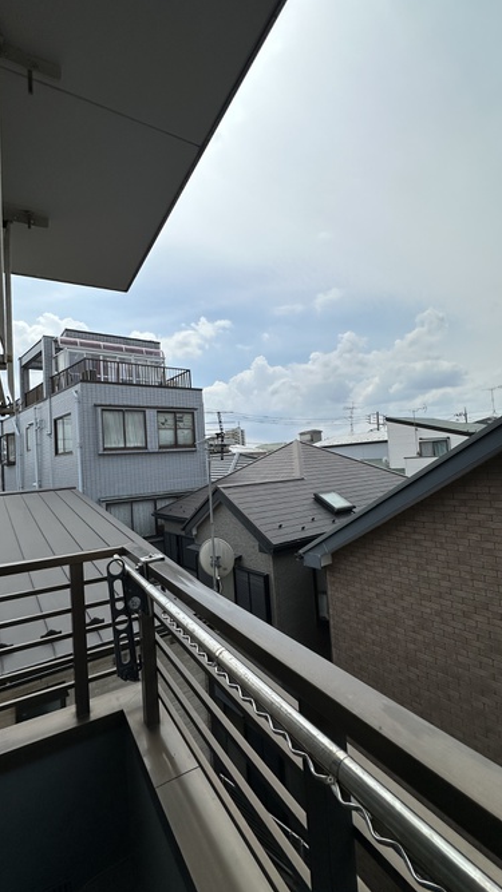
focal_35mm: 16
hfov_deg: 67.0
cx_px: 234
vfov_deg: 99.4
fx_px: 379
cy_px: 445
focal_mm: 2.22
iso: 50
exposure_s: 1/4000
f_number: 2.2
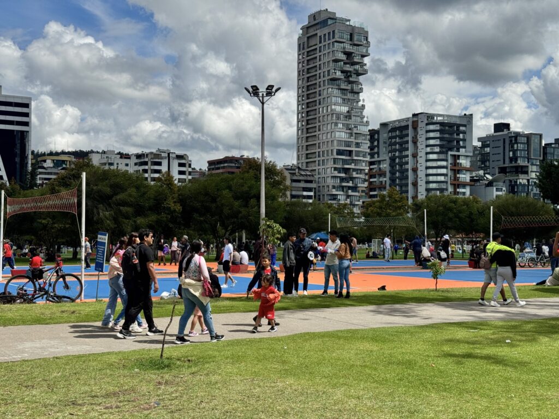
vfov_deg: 30.3
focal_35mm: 48
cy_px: 210
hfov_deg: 39.7
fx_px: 775
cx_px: 280
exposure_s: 1/7937
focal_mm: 6.76
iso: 64
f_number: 1.78
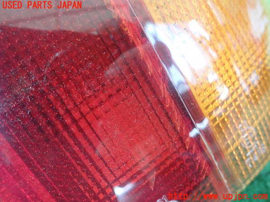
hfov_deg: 60.0
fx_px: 234
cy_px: 101
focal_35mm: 30
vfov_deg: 46.8
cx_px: 135
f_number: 2.3
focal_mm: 5.5
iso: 800
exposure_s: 1/50
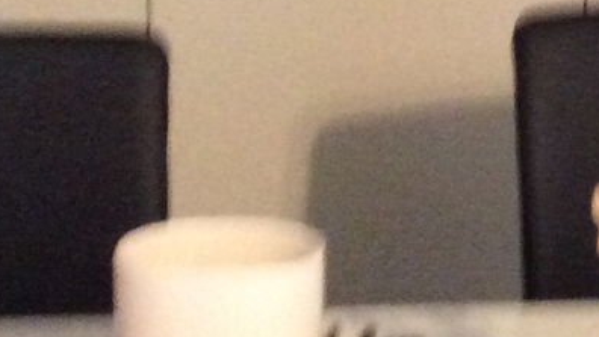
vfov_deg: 8.1
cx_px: 620
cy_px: -268
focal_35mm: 145
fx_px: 2304
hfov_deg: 14.5
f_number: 2.4
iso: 400
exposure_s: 1/15
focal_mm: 3.3
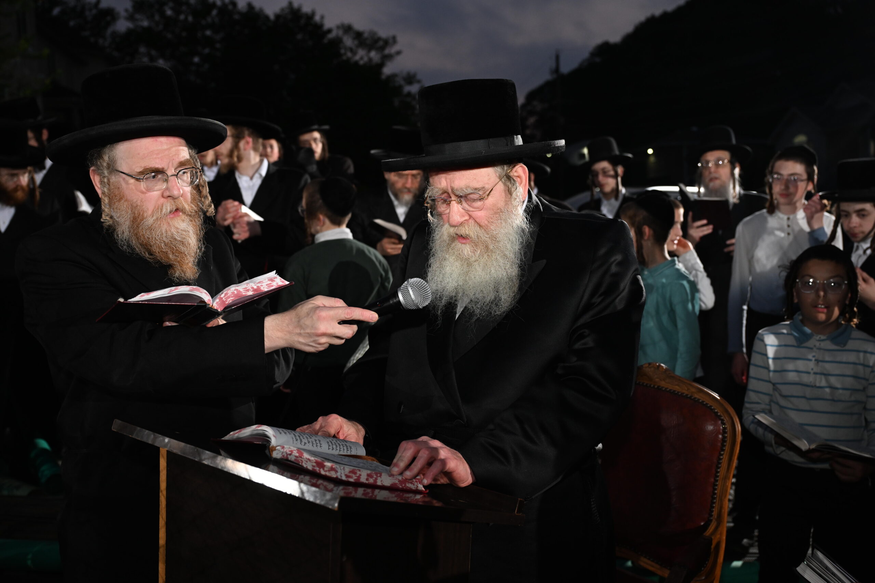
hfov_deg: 55.1
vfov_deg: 38.4
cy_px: 292
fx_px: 839
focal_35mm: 34
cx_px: 438
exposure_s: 1/160
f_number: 4
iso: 1000
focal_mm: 34.5
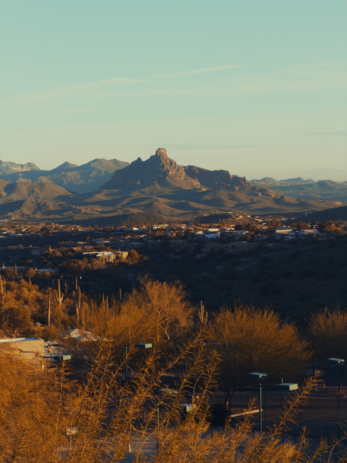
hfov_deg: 14.8
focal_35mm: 100
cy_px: 232
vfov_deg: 19.6
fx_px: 1337
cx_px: 174
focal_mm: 16.89
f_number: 2.8
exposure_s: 1/535
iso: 50
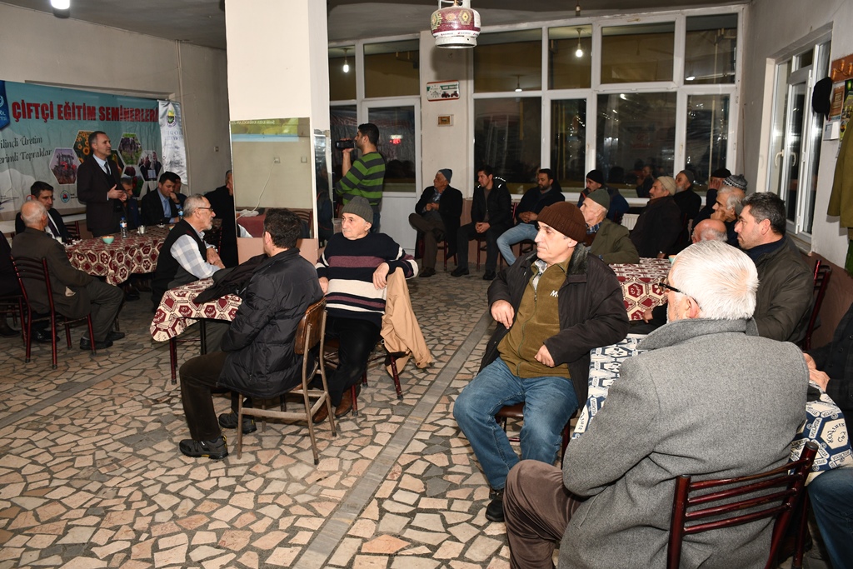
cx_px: 426
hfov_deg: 67.4
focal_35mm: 27
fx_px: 640
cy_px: 284
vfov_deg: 47.9
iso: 400
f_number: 5.6
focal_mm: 18
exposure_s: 1/60
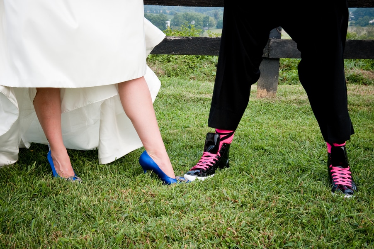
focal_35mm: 48
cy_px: 124
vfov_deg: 28.0
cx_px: 187
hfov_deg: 41.1
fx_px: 498
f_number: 18
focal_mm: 48
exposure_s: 1/80
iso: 500
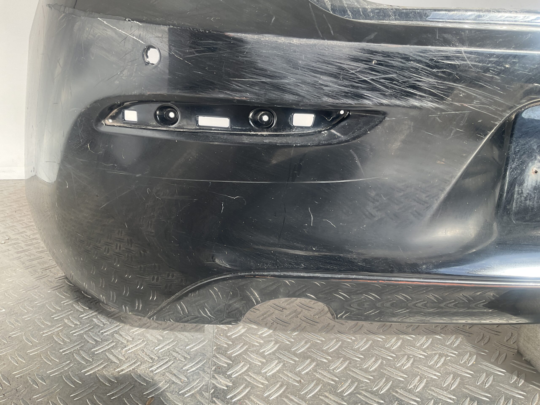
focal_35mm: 29
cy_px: 202
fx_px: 452
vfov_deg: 48.2
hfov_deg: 61.7
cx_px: 270
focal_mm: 3
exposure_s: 1/135
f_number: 1.8
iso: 16
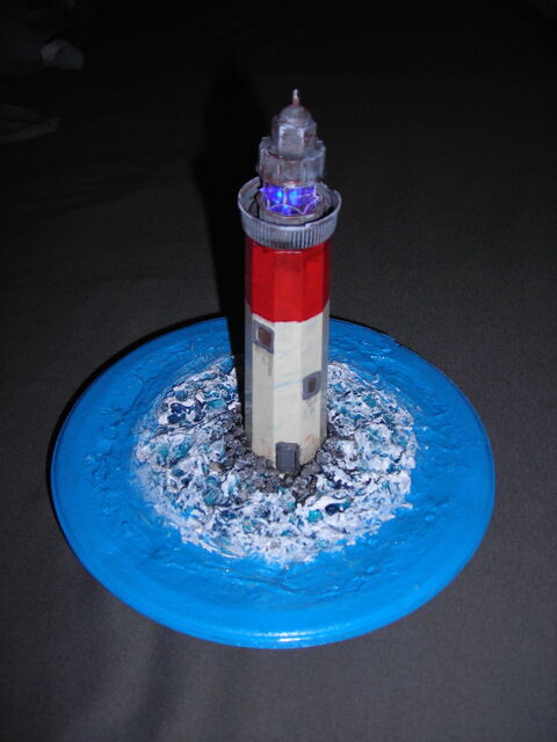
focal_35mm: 38
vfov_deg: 49.0
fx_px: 815
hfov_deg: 37.7
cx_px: 278
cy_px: 371
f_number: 3.2
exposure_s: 1/60.1
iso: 50
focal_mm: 6.3
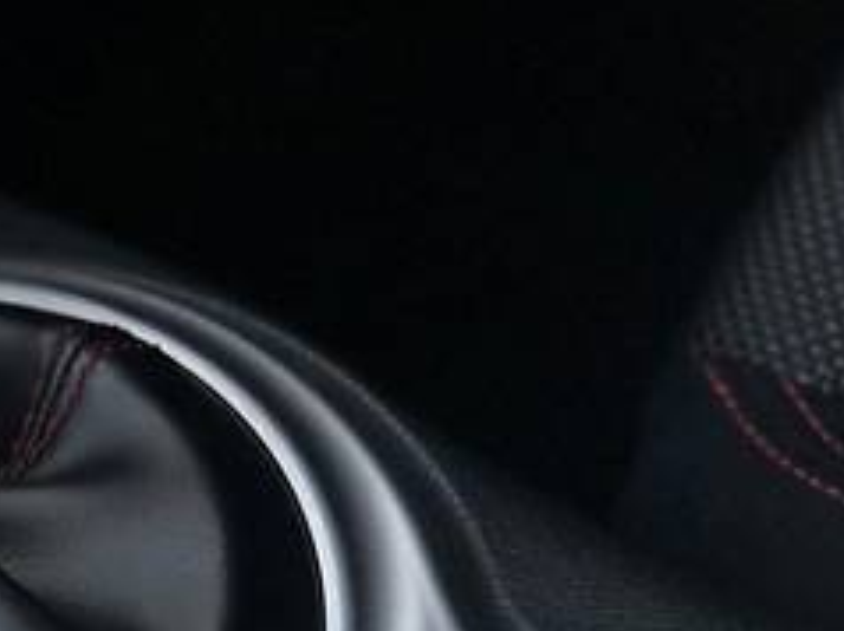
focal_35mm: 175
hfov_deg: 11.3
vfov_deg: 8.3
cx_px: 199
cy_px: 932
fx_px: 4263
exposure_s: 1/33
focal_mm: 6
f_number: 2.4
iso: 125
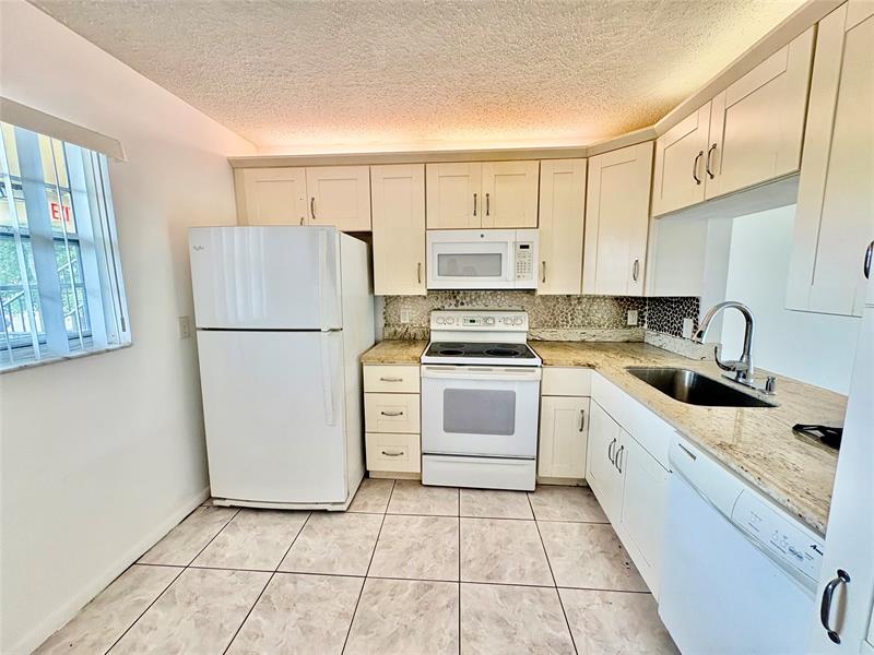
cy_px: 328
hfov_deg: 102.1
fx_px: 353
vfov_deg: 85.7
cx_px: 437
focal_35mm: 14
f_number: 2.2
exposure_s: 1/60
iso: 250
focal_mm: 2.22
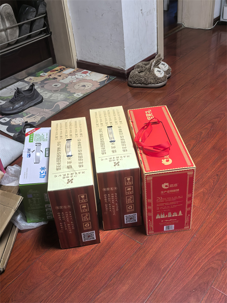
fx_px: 315
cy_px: 152
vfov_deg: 51.4
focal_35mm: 36
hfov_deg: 39.7
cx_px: 114
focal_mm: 5.75
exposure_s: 1/50
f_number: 2
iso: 200
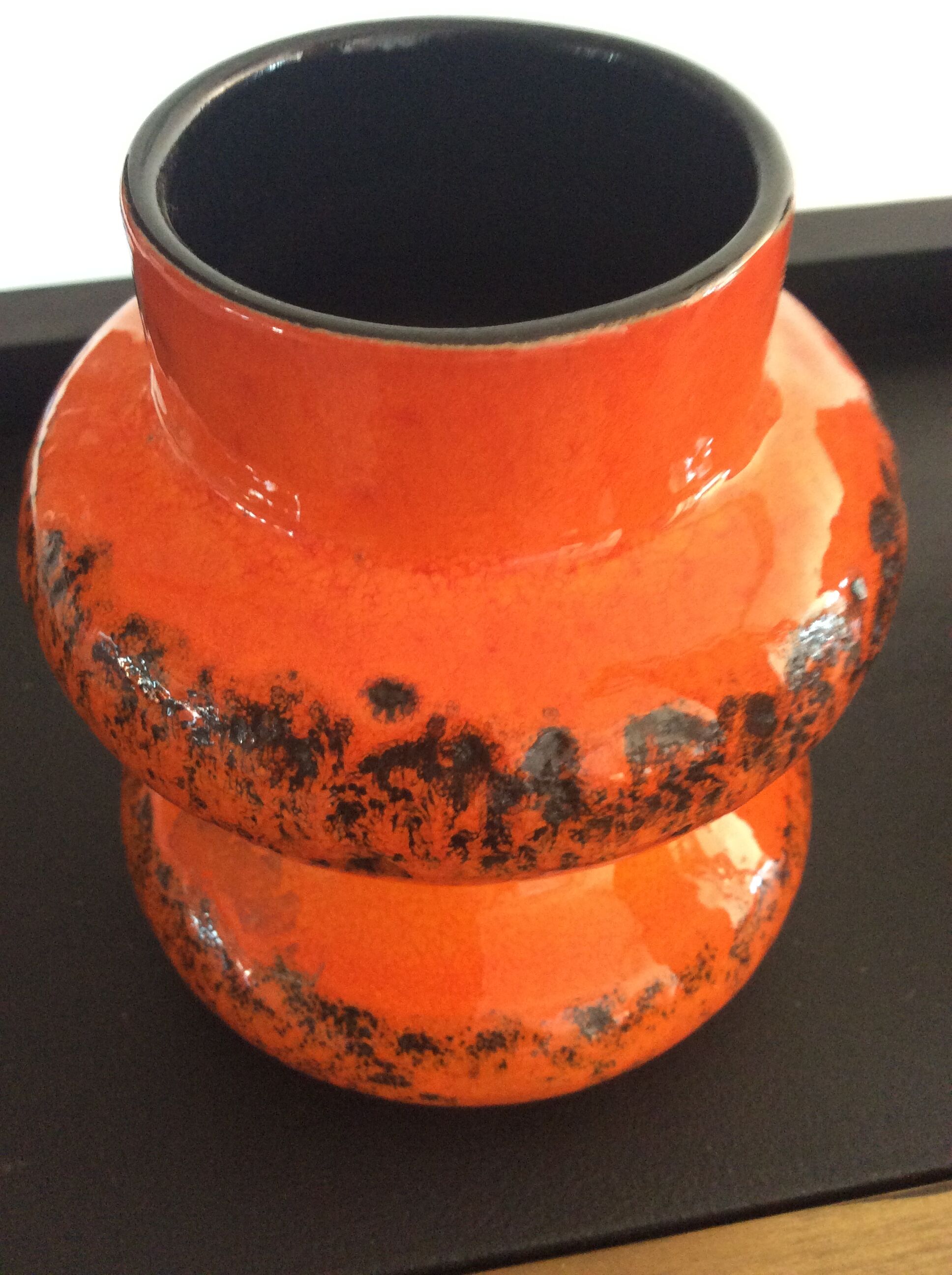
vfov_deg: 56.9
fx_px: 1177
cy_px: 638
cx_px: 476
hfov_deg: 44.1
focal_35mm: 32
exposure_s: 1/25
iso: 160
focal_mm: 3.3
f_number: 2.4
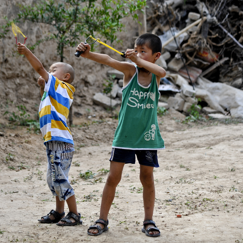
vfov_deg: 10.5
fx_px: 1326
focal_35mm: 167
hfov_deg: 10.5
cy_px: 122
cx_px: 104
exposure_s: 1/250
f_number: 5
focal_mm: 130
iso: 200
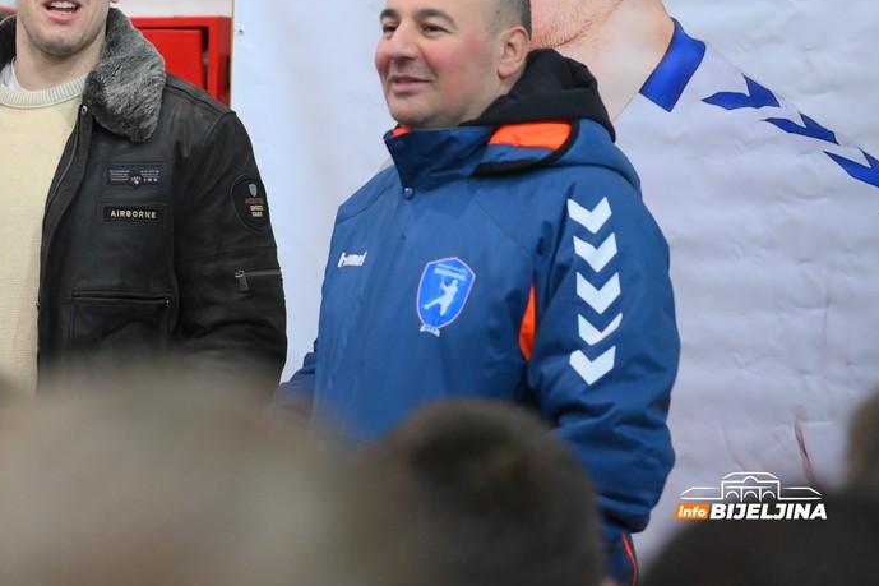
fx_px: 2978
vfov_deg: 11.2
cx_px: 122
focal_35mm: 122
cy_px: 83
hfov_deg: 16.6
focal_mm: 70
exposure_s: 1/320
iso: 3200
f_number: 2.8
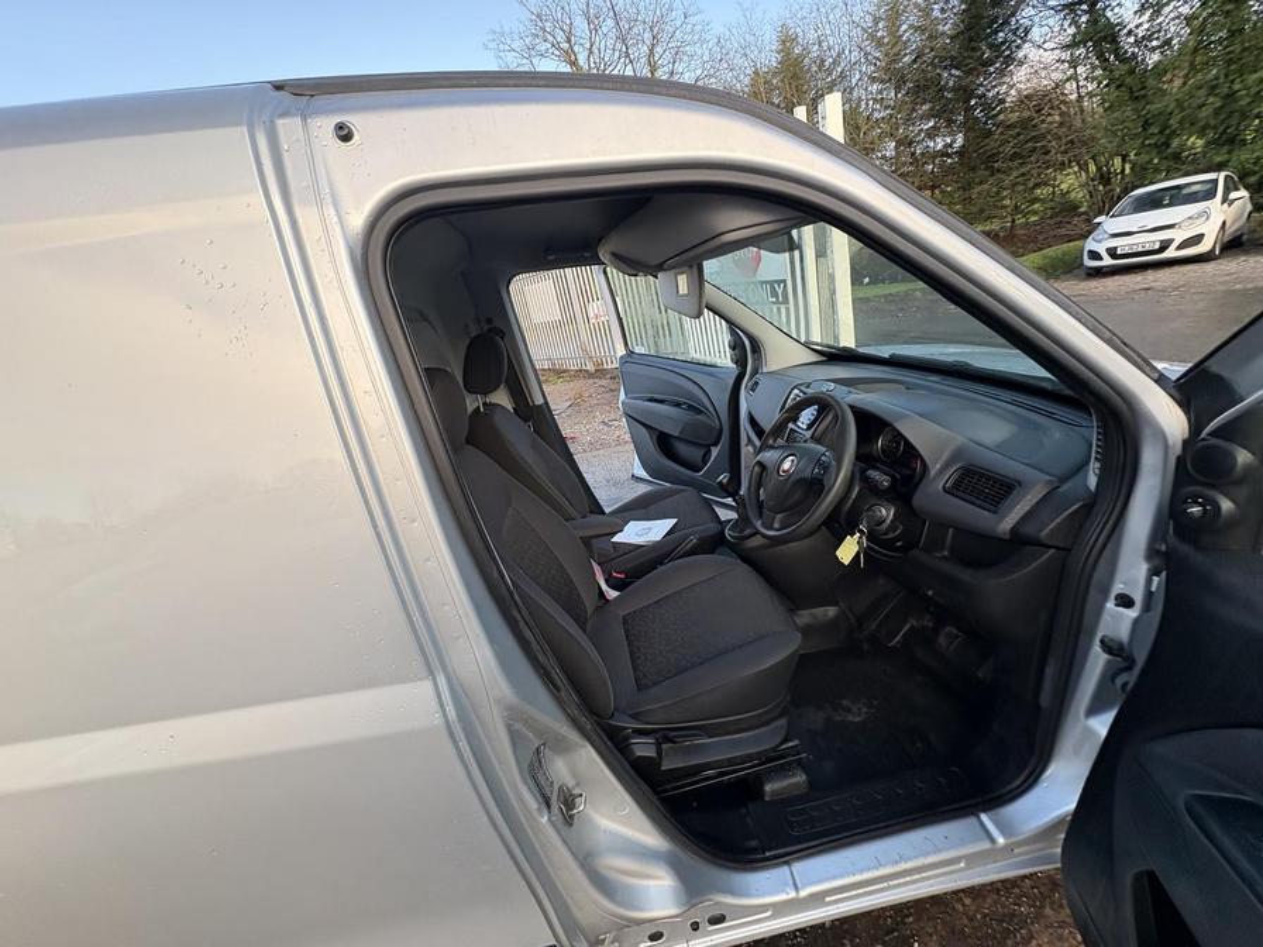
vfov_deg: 85.7
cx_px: 632
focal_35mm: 14
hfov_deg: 102.1
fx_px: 511
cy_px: 474
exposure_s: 1/115
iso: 80
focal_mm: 2.22
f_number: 2.2
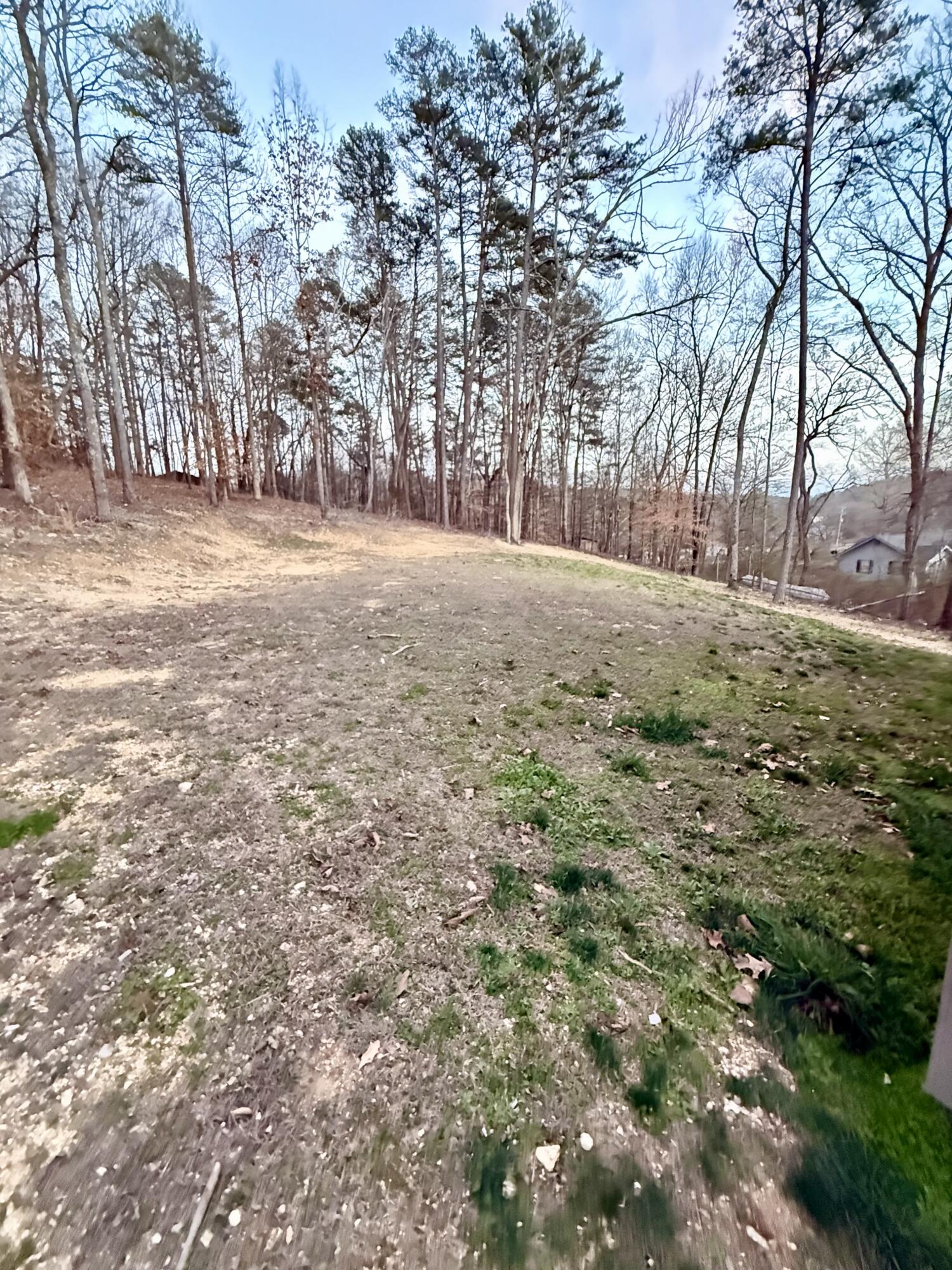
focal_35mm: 14
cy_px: 635
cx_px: 476
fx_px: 513
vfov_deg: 102.1
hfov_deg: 85.7
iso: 1250
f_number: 2.2
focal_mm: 2.22
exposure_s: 1/52
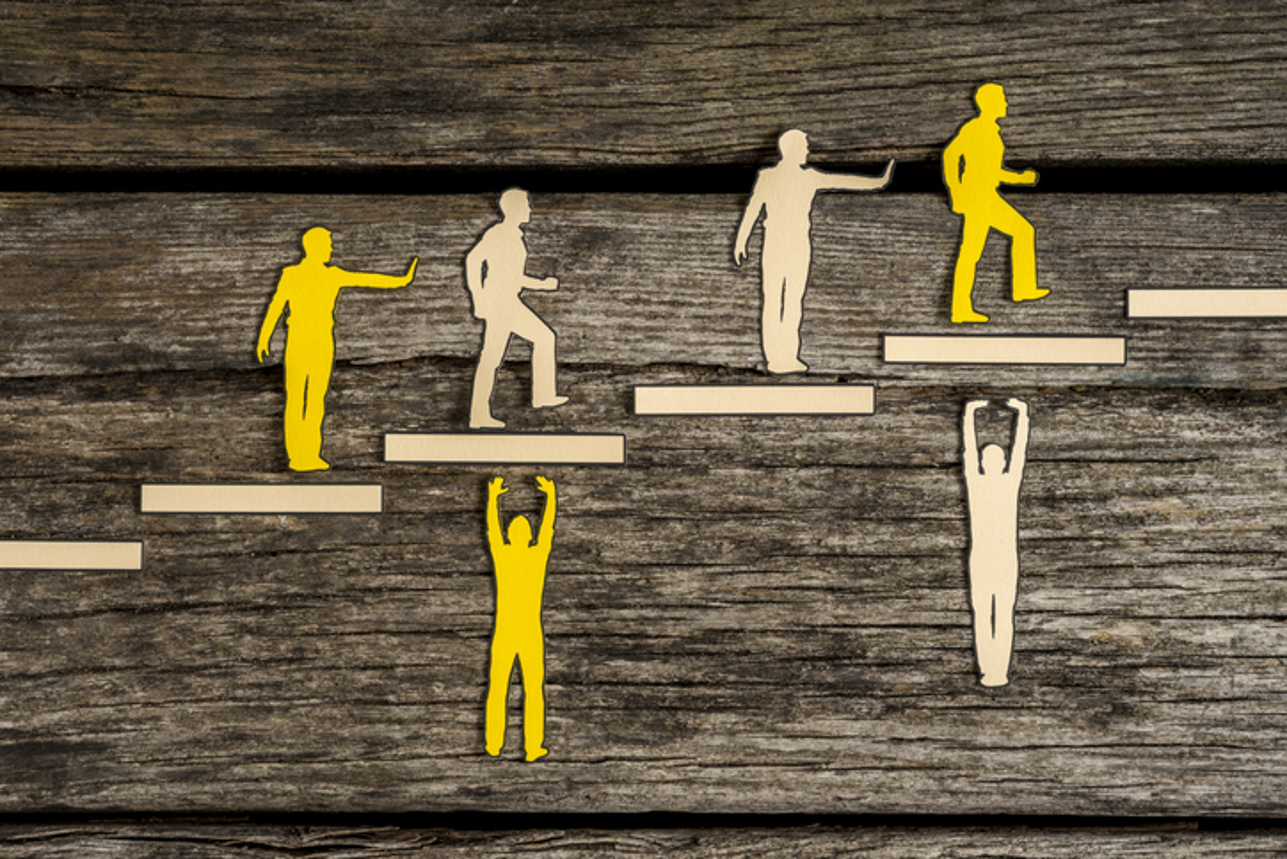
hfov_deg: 23.9
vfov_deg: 16.1
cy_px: 430
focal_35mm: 85
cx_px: 644
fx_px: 3039
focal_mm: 85
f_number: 8
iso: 100
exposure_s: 1/160
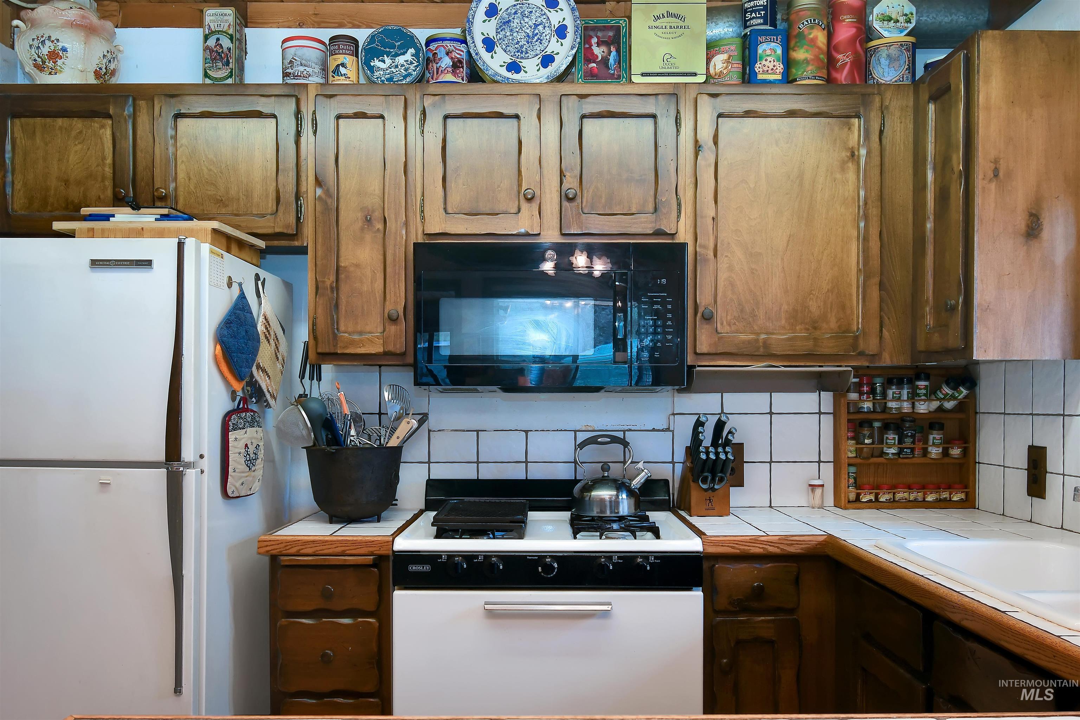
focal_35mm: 30
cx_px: 540
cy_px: 360
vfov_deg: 43.6
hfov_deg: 61.9
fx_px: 900
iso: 400
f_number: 5.6
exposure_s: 1/60
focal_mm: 20
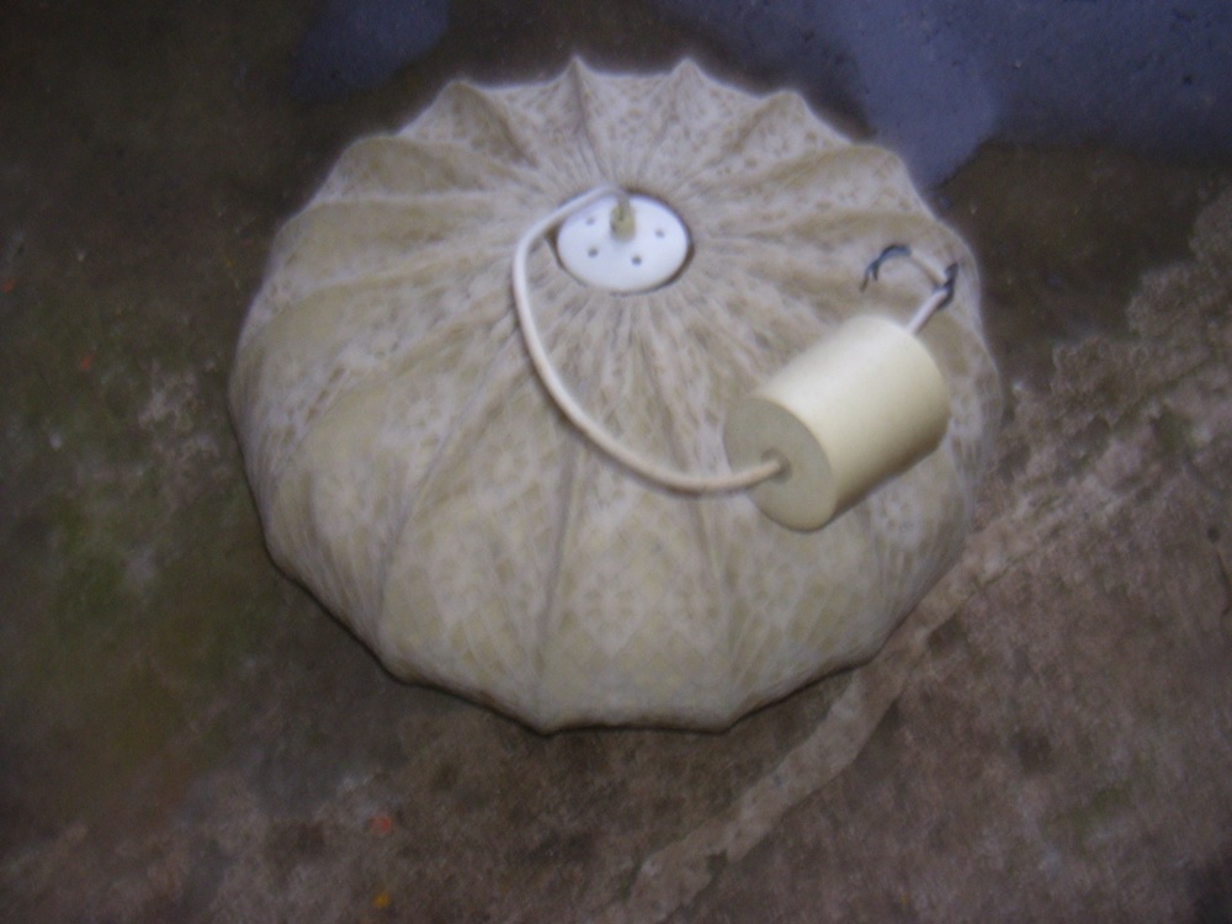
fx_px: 1317
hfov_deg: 50.1
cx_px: 616
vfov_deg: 38.7
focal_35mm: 37
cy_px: 462
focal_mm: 6
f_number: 2.7
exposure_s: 1/60
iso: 125
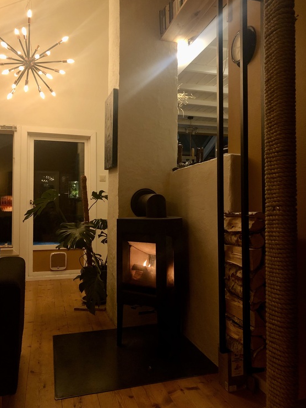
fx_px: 342
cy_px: 197
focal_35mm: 29
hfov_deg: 48.2
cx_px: 155
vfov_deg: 61.7
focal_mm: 4
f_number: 1.8
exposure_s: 1/17
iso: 64
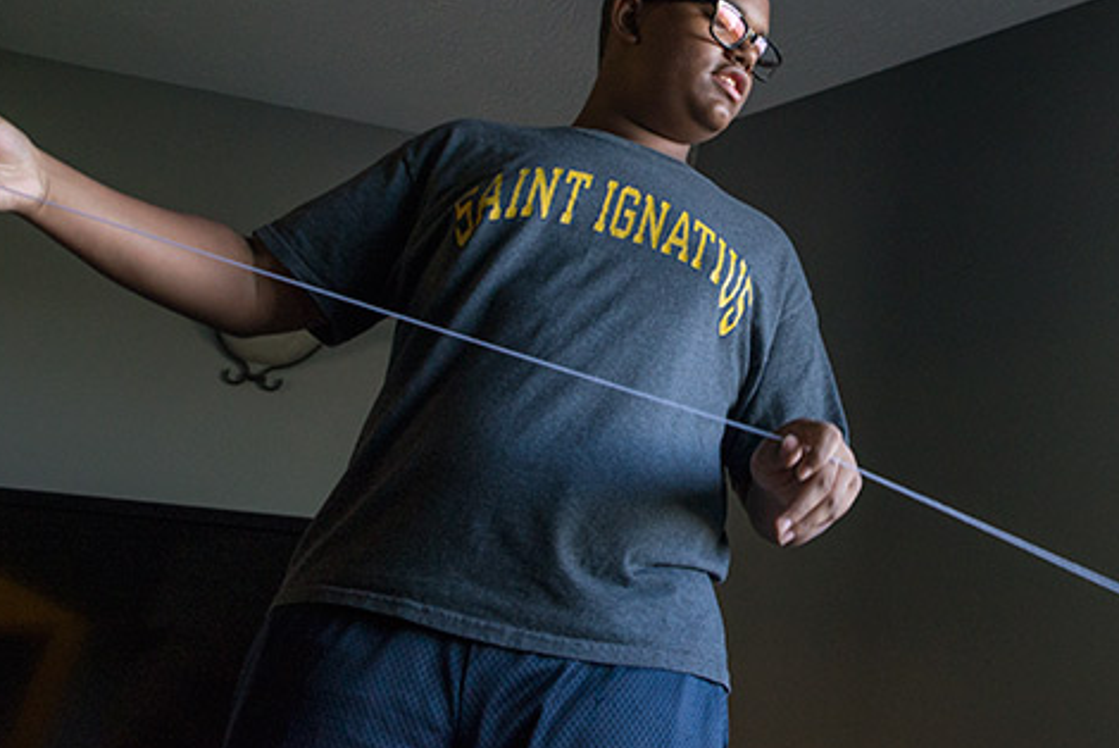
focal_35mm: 37
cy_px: 304
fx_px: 1151
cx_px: 562
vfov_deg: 35.9
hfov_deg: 51.9
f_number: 4.8
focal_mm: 30
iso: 1250
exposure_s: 1/350
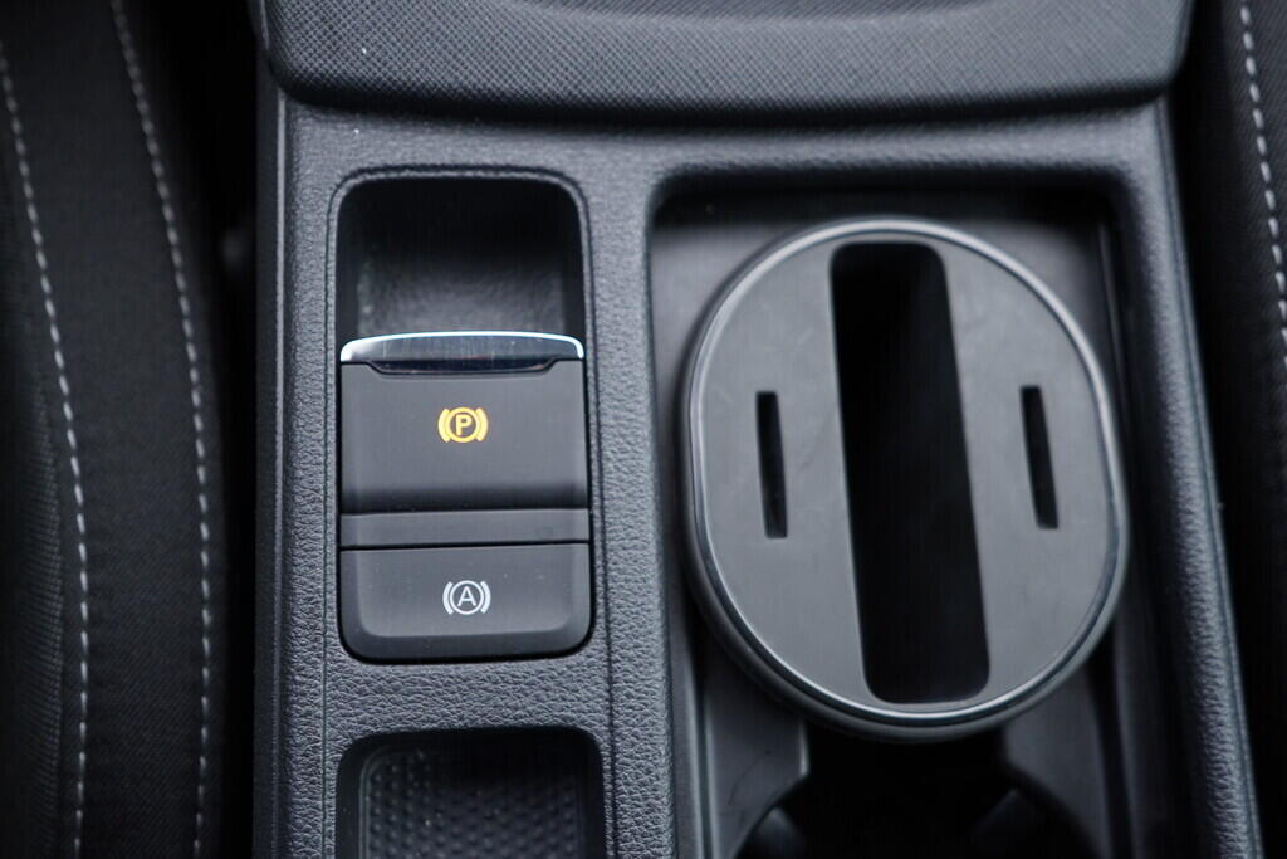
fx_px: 1287
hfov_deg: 53.1
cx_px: 644
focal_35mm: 36
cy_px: 430
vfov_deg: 36.9
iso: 320
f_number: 2.8
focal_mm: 24
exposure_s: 1/40
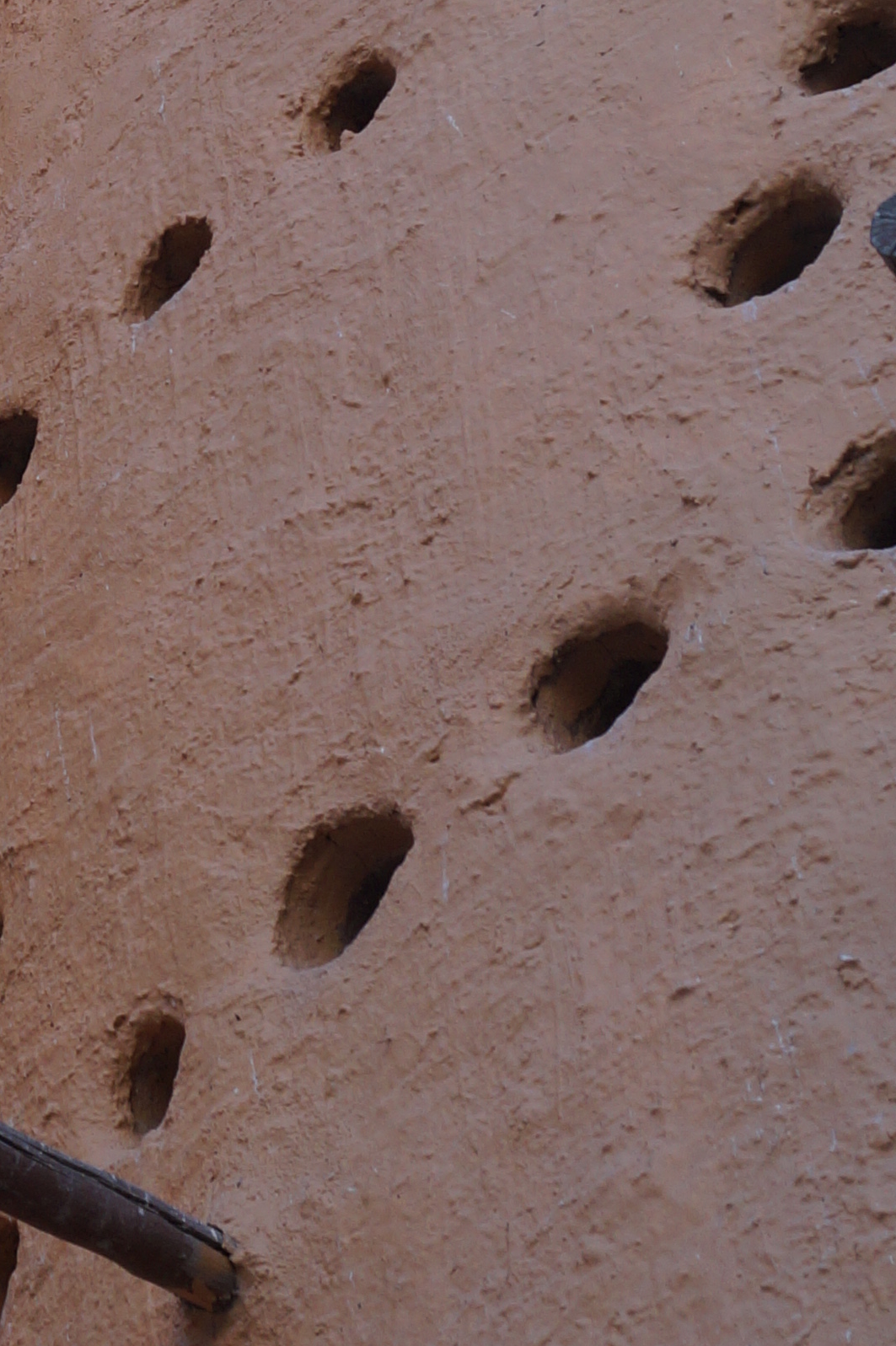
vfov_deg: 16.5
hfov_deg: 10.8
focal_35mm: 123
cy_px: 261
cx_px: -305
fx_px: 4597
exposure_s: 1/125
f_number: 6.3
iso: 200
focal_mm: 24
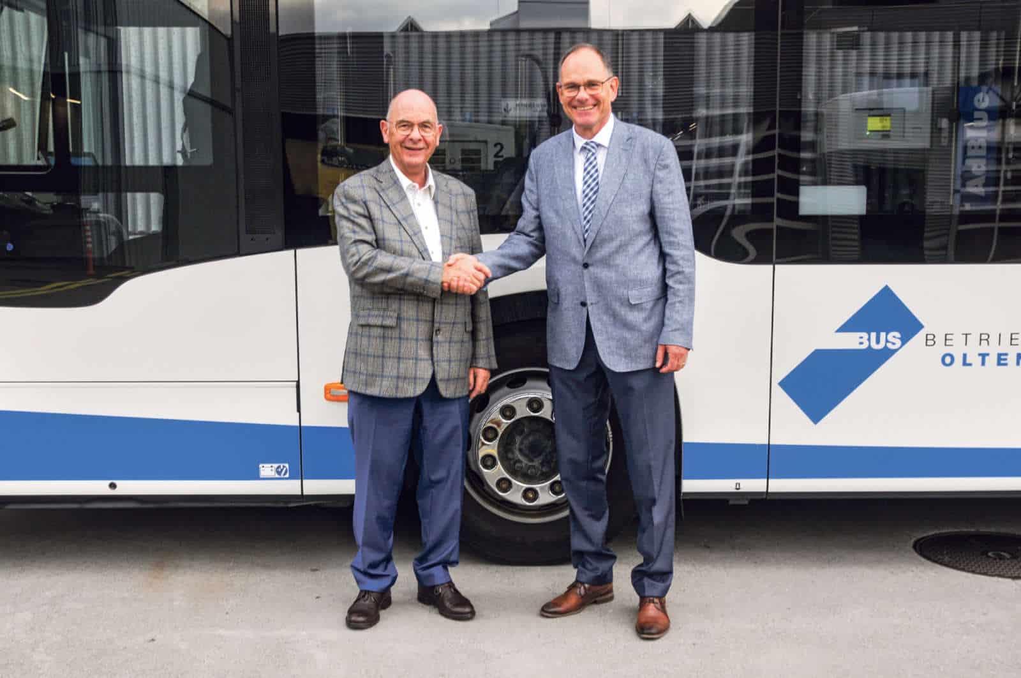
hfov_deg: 43.7
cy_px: 339
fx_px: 1274
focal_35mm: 45
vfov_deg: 29.8
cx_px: 510
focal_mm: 30
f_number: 4.5
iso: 200
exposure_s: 1/80
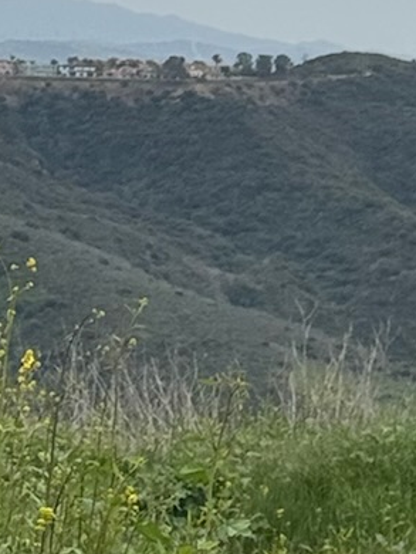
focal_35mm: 252
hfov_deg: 5.7
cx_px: 947
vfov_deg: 7.9
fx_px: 4033
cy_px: 349
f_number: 1.78
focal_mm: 6.76
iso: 64
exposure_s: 1/4975
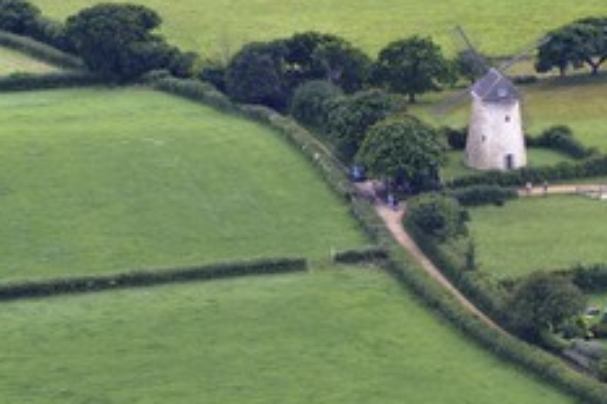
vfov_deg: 3.8
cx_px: 263
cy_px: 159
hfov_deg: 5.7
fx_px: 6082
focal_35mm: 361
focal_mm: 200
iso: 400
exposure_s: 1/800
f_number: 4.5
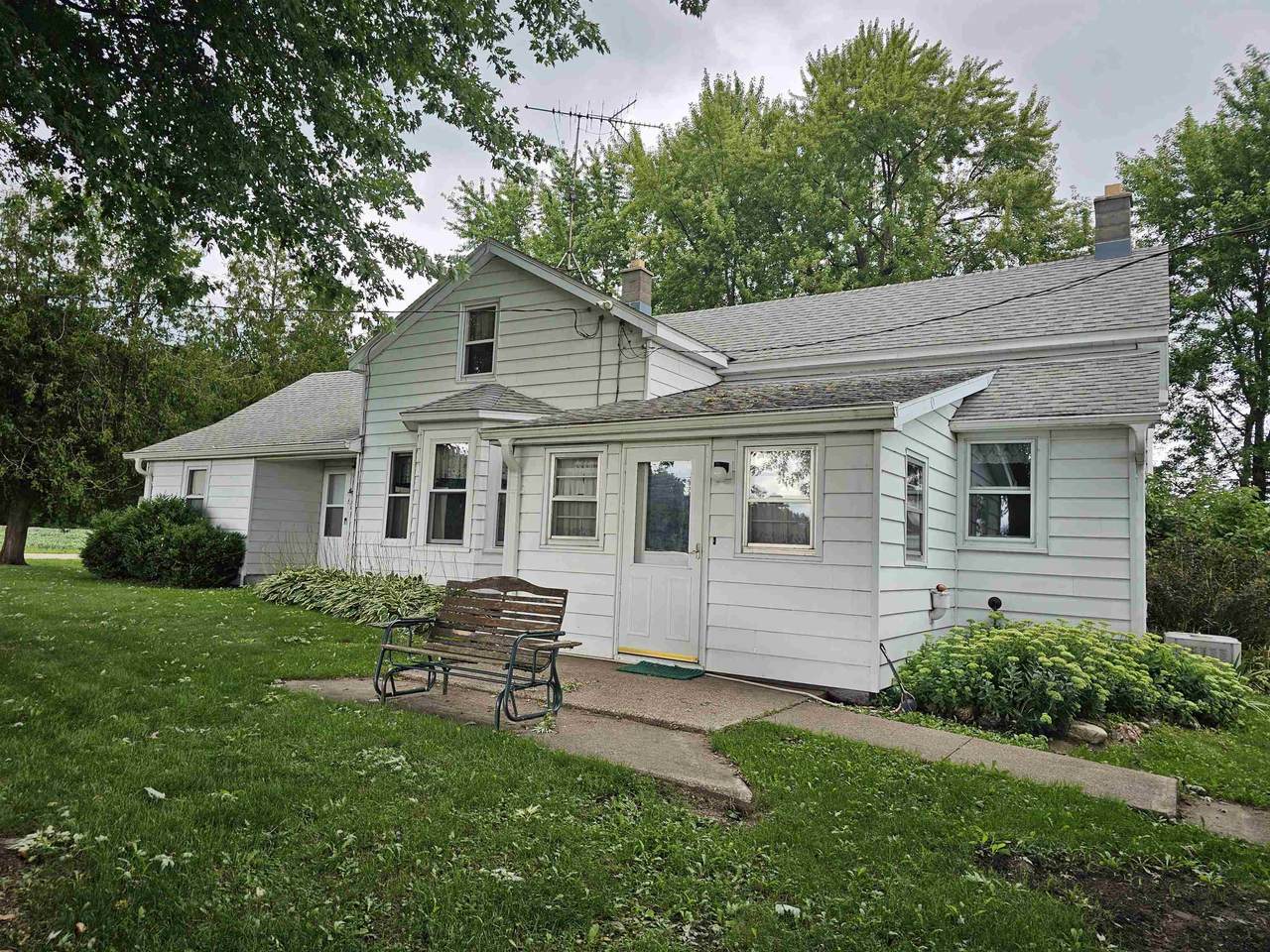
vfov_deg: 58.9
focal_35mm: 23
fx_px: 844
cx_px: 635
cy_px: 476
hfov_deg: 73.9
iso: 12
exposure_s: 1/120
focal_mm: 6.3
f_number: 1.7
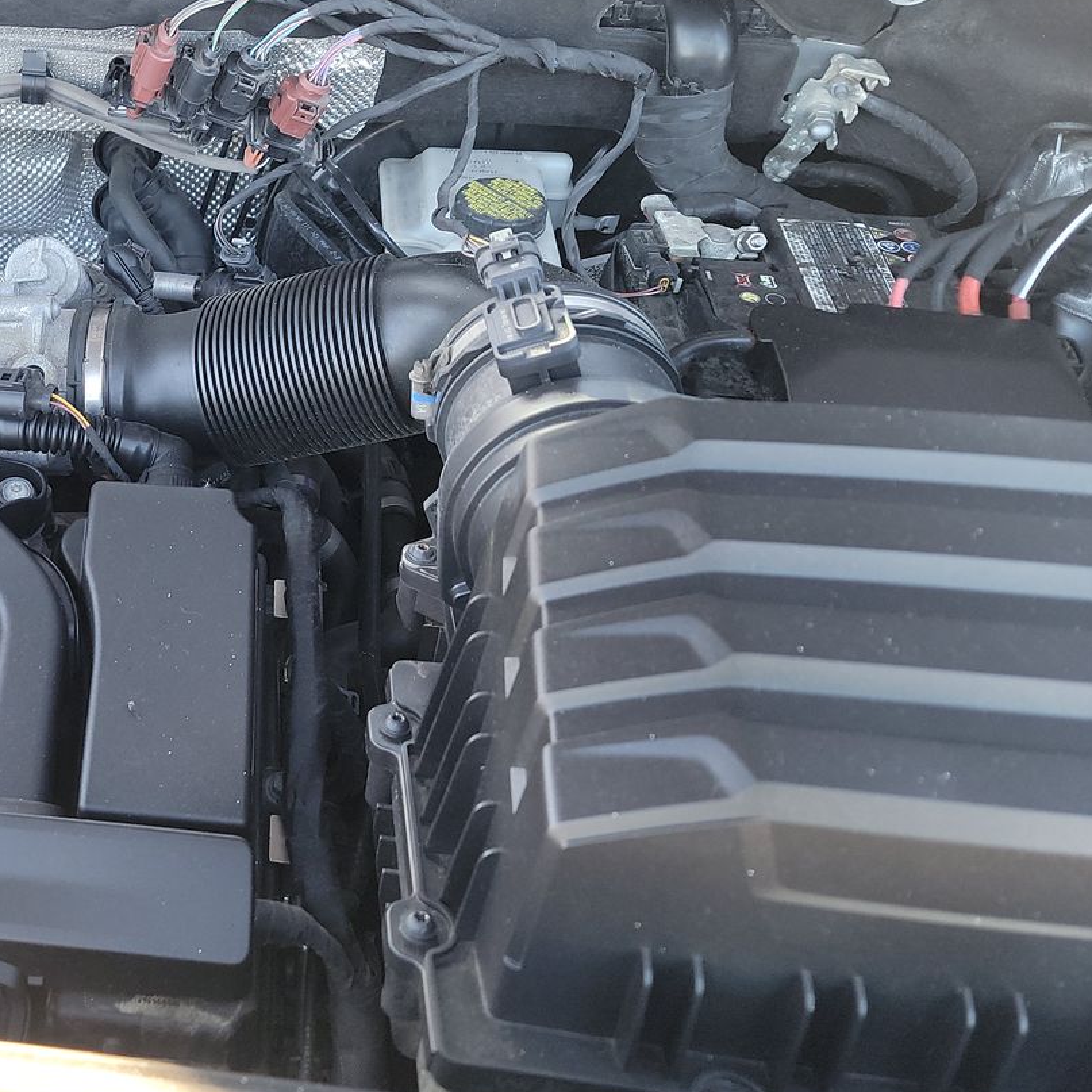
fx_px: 1499
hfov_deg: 36.3
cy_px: 403
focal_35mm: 42
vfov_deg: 39.7
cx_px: 18
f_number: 1.8
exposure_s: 1/59
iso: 240
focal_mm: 6.7
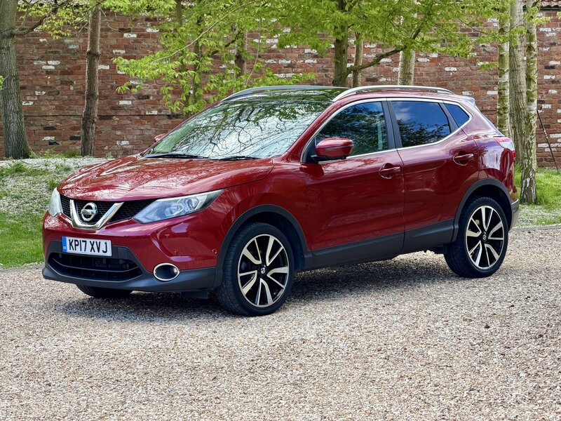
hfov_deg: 19.6
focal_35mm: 100
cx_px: 280
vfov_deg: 14.8
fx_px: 1621
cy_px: 210
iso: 50
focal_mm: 16.89
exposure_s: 1/182
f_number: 2.8
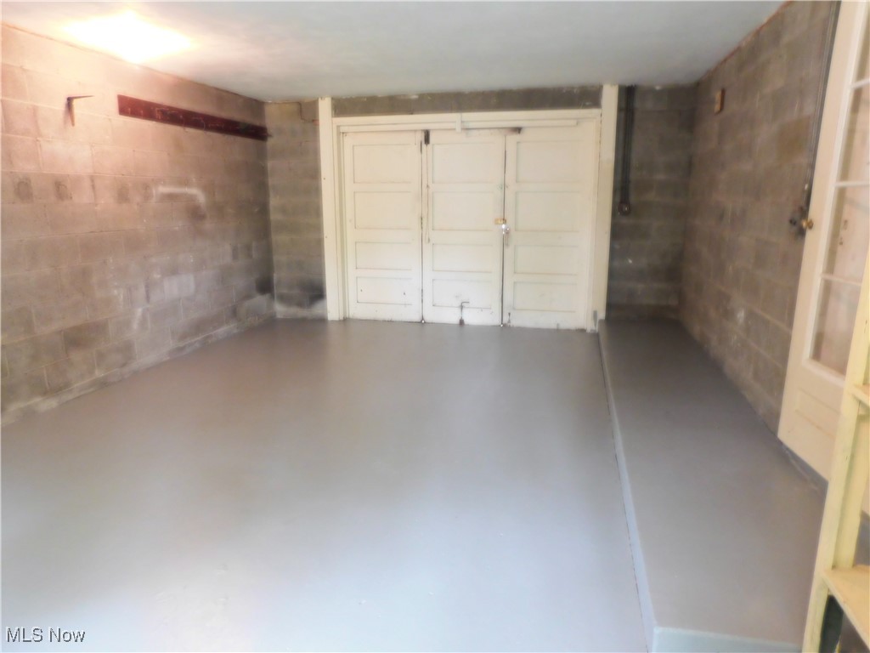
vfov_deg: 58.9
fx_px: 578
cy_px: 326
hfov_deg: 73.9
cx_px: 435
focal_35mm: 23
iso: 450
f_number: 3
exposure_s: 1/8
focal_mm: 4
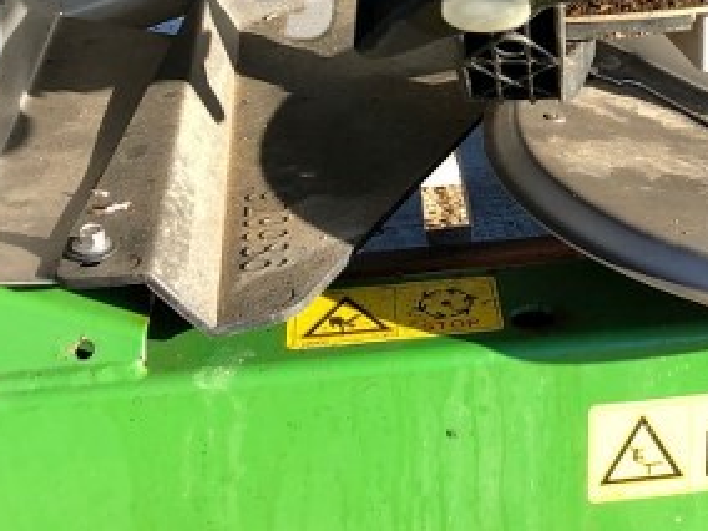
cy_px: -72
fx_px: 1616
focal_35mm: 79
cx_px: 686
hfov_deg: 23.8
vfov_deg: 17.9
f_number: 1.8
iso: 20
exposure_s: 1/195
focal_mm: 3.99
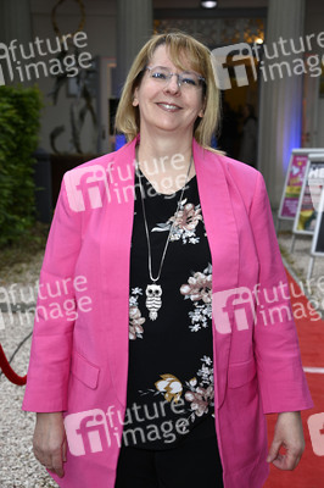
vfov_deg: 32.4
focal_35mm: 62
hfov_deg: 21.9
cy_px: 244
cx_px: 162
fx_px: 838
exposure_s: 1/250
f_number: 5.6
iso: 400
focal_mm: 62
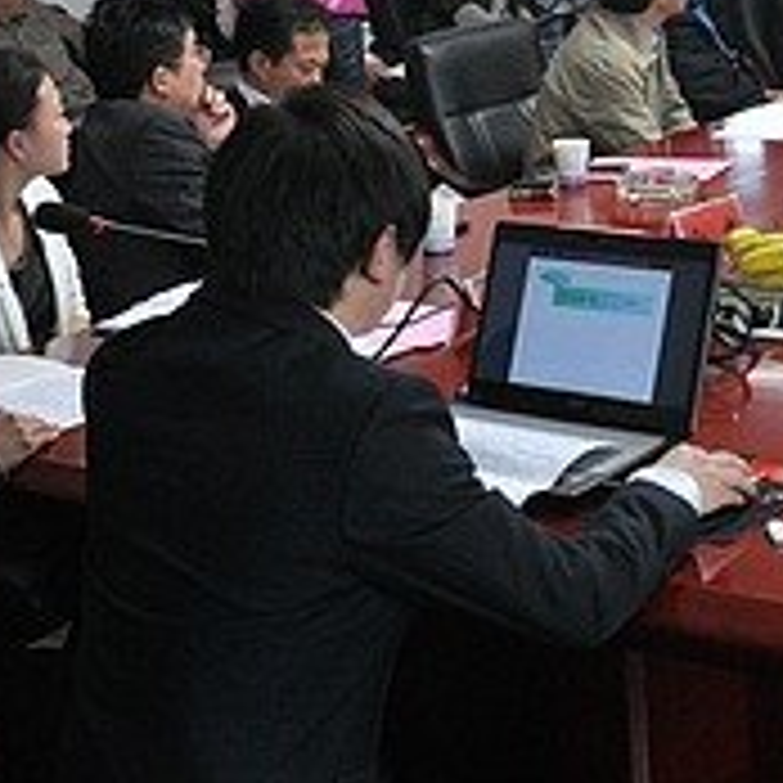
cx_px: 706
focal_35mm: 79
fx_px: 2022
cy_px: 106
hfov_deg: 21.4
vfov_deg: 21.5
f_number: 7.1
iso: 1000
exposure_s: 1/30
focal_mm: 18
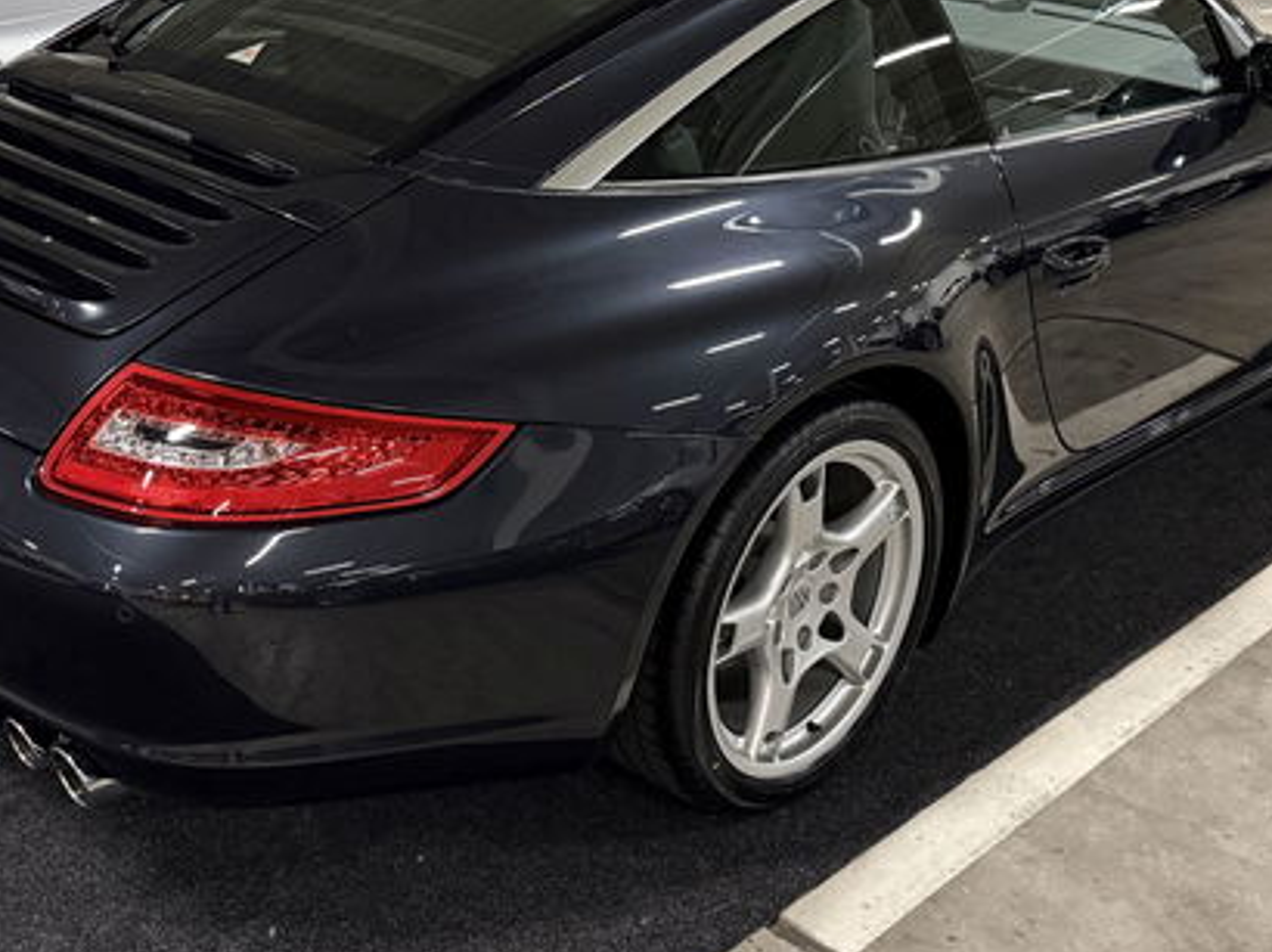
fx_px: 1653
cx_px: 593
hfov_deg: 42.1
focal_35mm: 45
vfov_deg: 32.1
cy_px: 397
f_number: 1.78
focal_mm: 6.76
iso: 800
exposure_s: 1/50
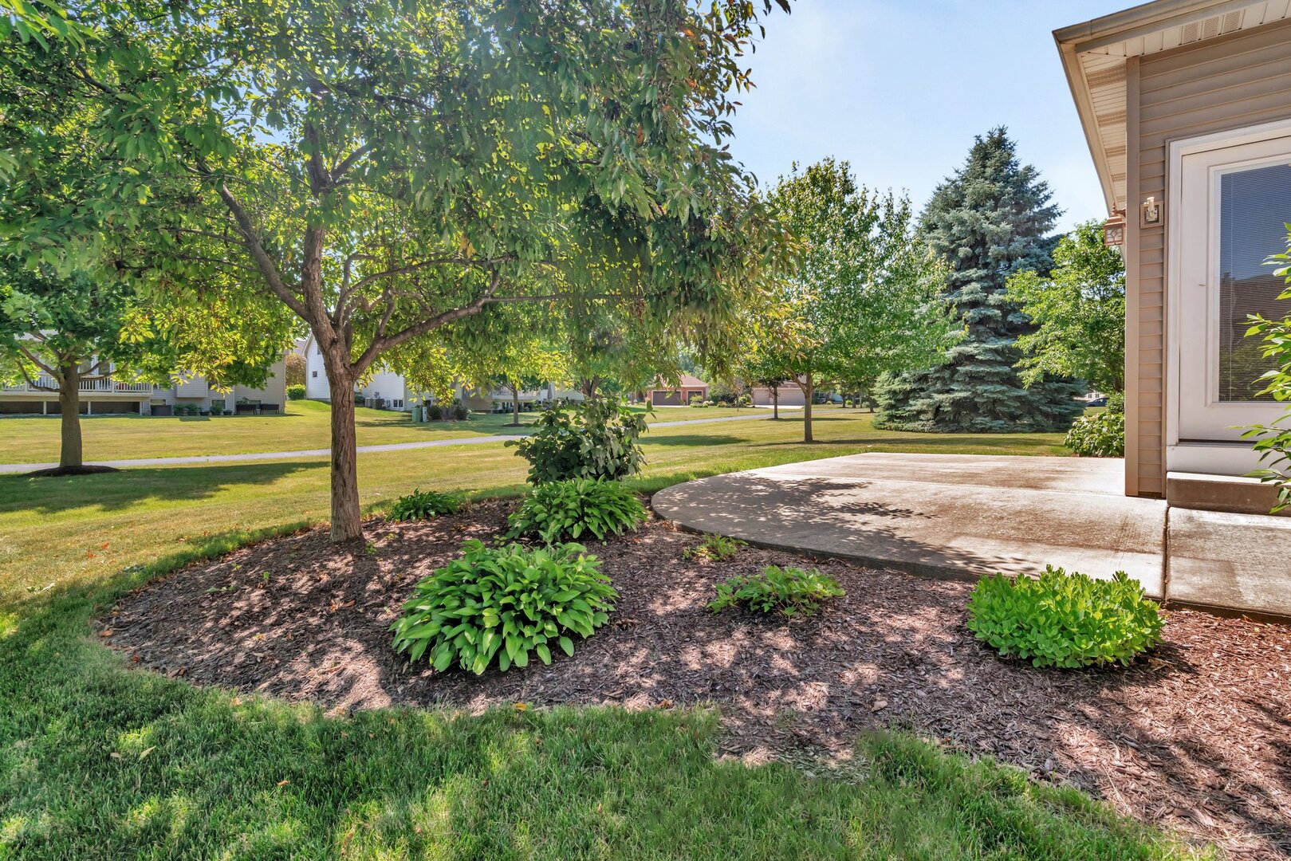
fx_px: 574
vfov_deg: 73.8
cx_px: 646
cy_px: 430
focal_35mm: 16
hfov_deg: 96.7
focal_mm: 16
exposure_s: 1/125
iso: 400
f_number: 9
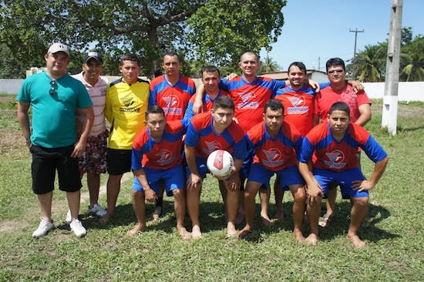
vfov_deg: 41.7
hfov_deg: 59.5
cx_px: 212
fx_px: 371
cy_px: 141
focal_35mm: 32
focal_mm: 21
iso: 200
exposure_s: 1/320
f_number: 8
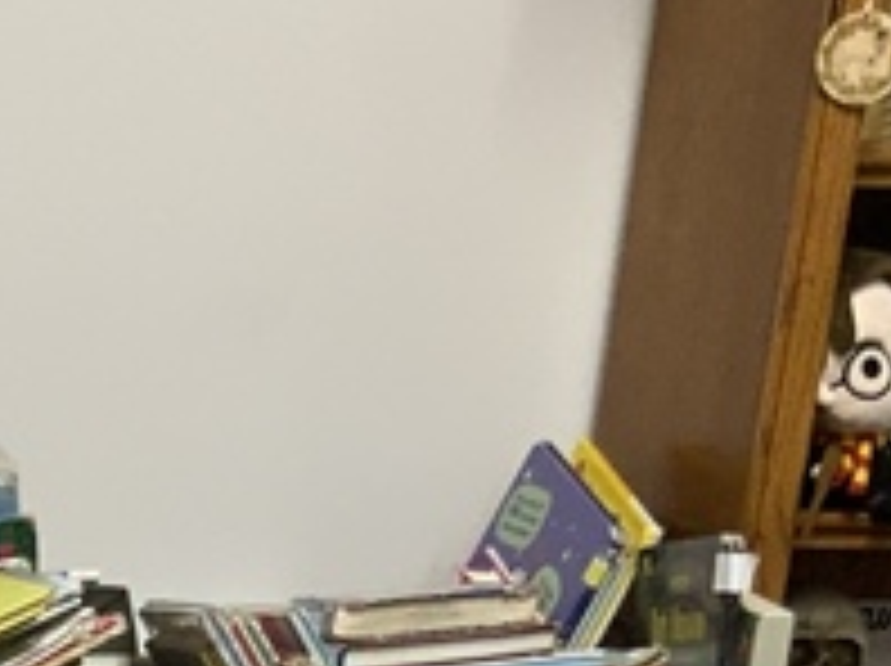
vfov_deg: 9.0
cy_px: 1570
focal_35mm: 150
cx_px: -724
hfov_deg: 12.1
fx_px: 3856
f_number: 1.8
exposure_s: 1/60
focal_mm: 3
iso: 80
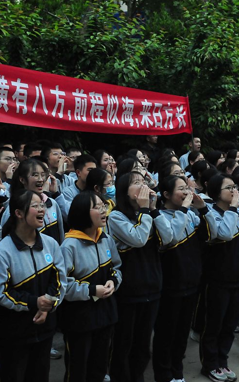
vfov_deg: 34.5
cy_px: 193
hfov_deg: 22.0
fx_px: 615
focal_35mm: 59
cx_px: 140
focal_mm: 38
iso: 3200
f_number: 4
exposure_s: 1/400
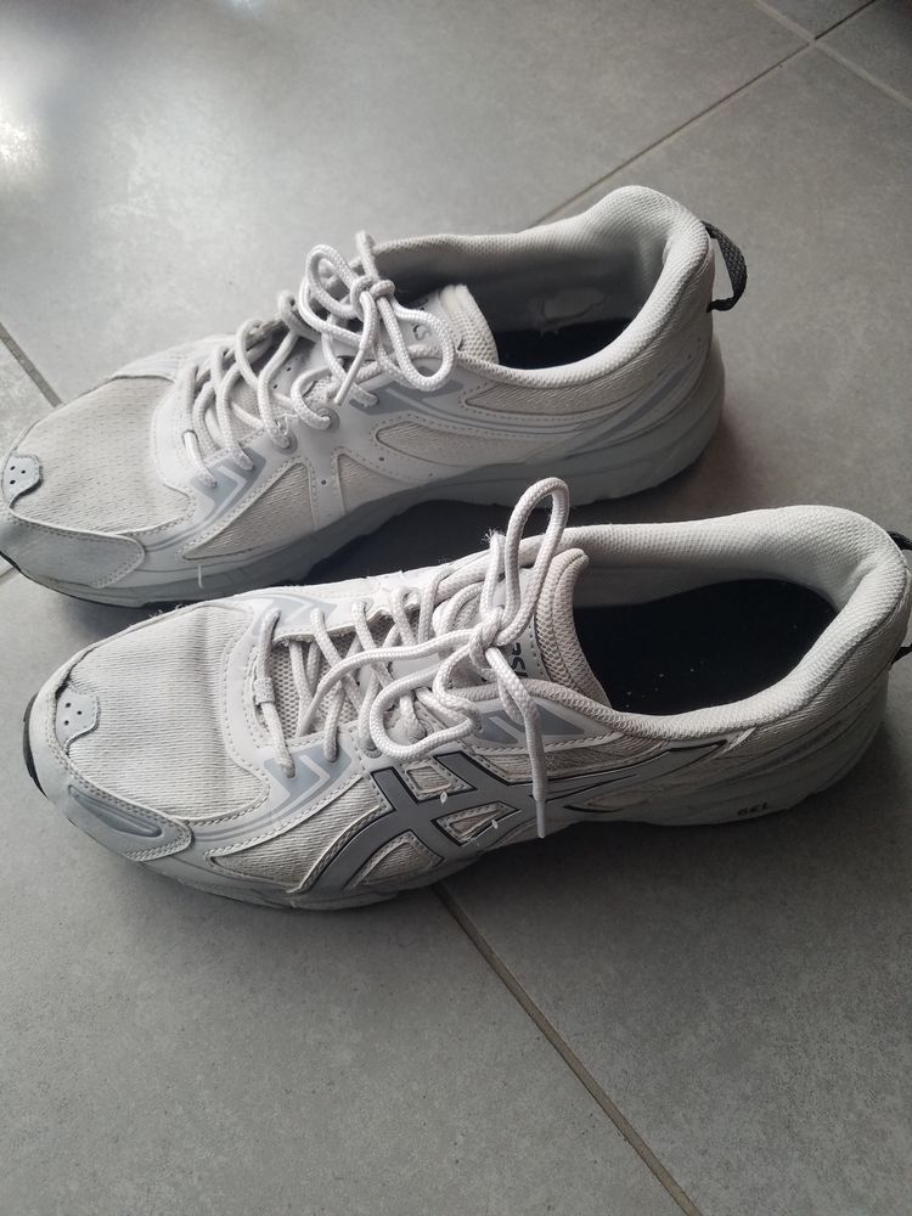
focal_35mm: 26
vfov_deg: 67.3
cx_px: 456
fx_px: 913
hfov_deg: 53.1
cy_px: 608
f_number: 1.7
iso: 125
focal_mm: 4.2
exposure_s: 1/60
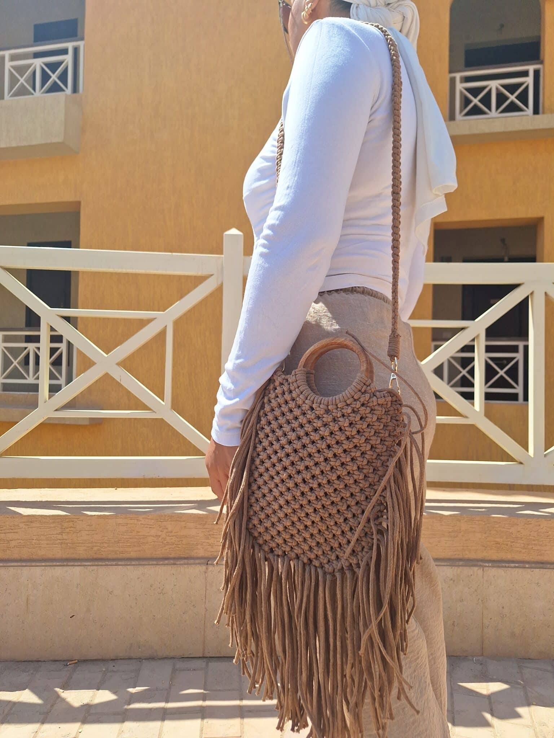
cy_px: 369
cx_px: 277
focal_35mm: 23
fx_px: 491
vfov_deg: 73.9
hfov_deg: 58.9
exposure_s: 1/2532
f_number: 1.8
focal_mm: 5.54
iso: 40
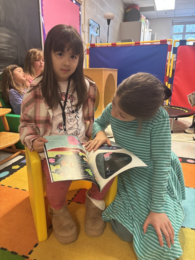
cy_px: 130
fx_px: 195
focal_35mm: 26
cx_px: 98
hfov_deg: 53.1
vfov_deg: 67.3
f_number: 1.6
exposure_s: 1/60
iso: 500
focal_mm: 5.96
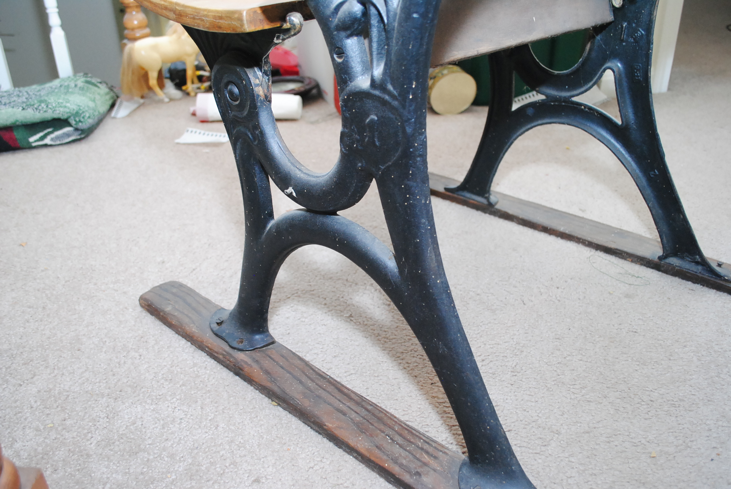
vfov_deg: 40.1
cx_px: 366
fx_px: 671
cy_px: 244
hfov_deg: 57.2
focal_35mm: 33
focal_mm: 22
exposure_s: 1/160
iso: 800
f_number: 3.8
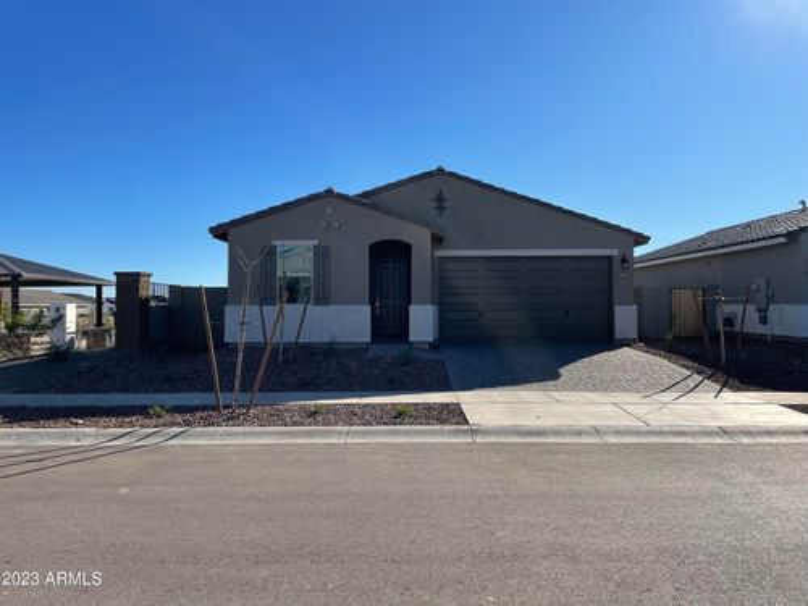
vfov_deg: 53.1
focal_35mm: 26
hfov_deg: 67.3
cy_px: 303
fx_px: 607
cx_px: 404
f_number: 1.6
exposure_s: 1/4132
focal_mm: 4.2
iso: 32
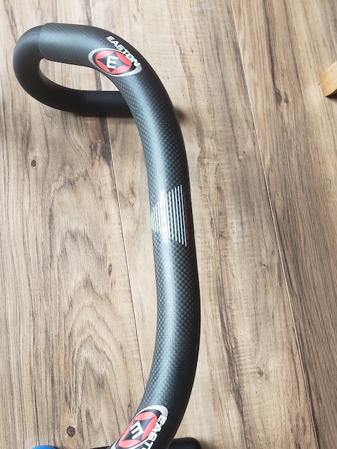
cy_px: 271
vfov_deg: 56.3
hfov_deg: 44.0
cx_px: 142
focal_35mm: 32
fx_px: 415
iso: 250
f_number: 2.4
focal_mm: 4.3
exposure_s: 1/29
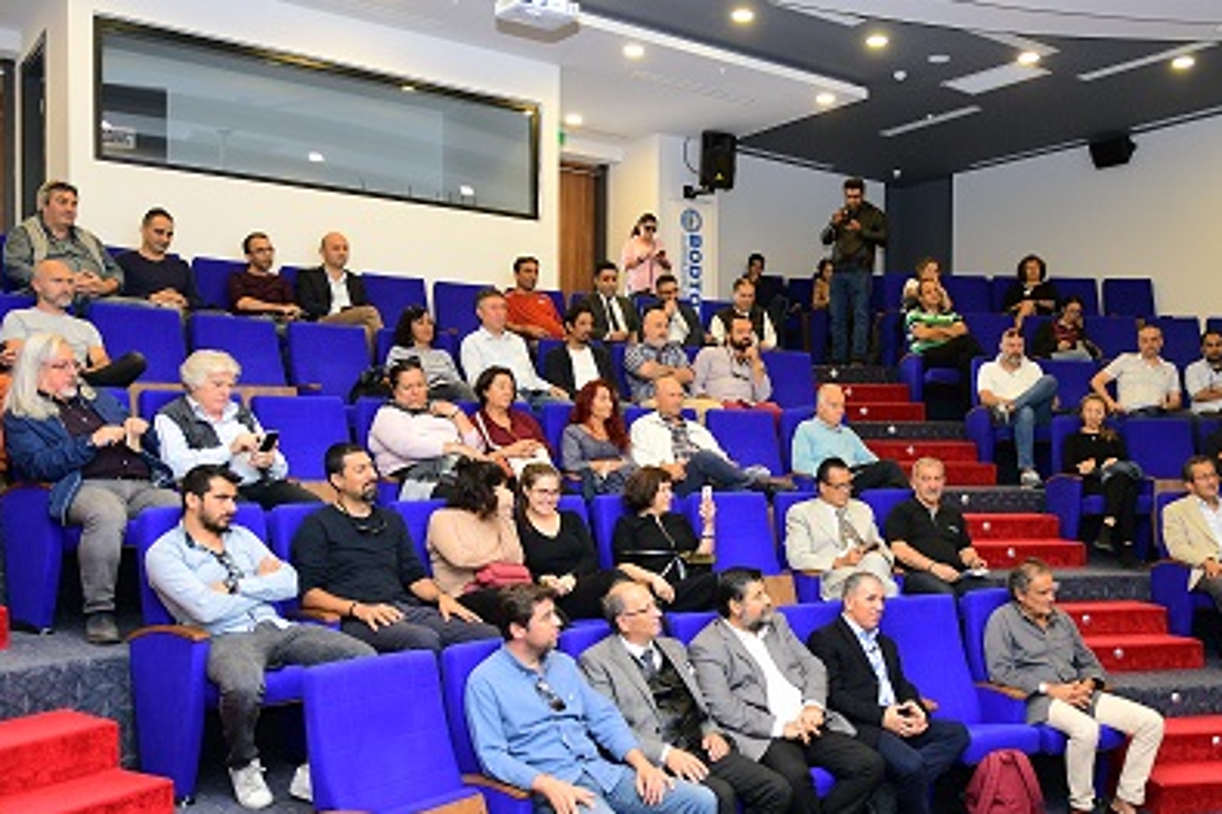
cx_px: 755
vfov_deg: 38.7
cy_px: 478
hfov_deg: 55.2
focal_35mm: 34
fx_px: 1154
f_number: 2.8
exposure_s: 1/125
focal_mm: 16
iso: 1100
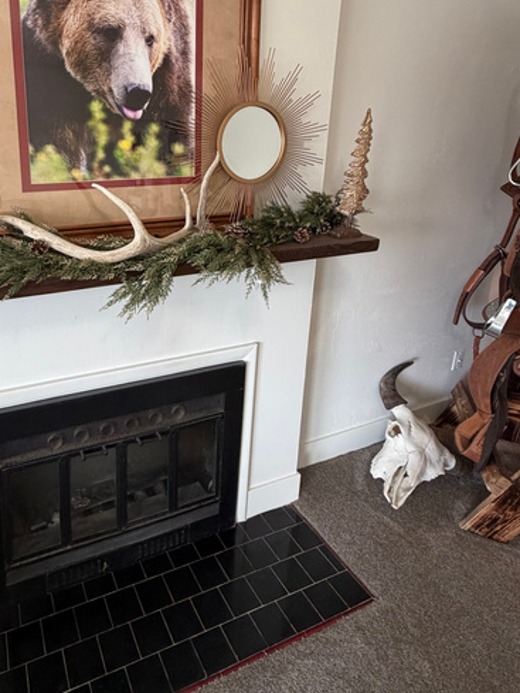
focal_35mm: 22
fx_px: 440
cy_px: 237
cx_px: 130
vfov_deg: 74.3
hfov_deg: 58.0
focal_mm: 2.22
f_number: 2.2
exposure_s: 1/60
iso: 200
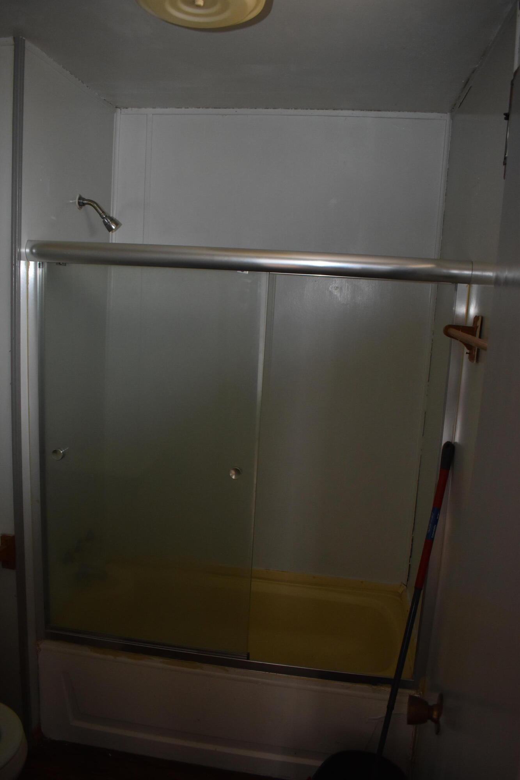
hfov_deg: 47.9
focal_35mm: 27
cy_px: 390
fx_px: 585
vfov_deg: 67.4
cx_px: 260
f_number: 3.5
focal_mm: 18
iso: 1100
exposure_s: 1/60
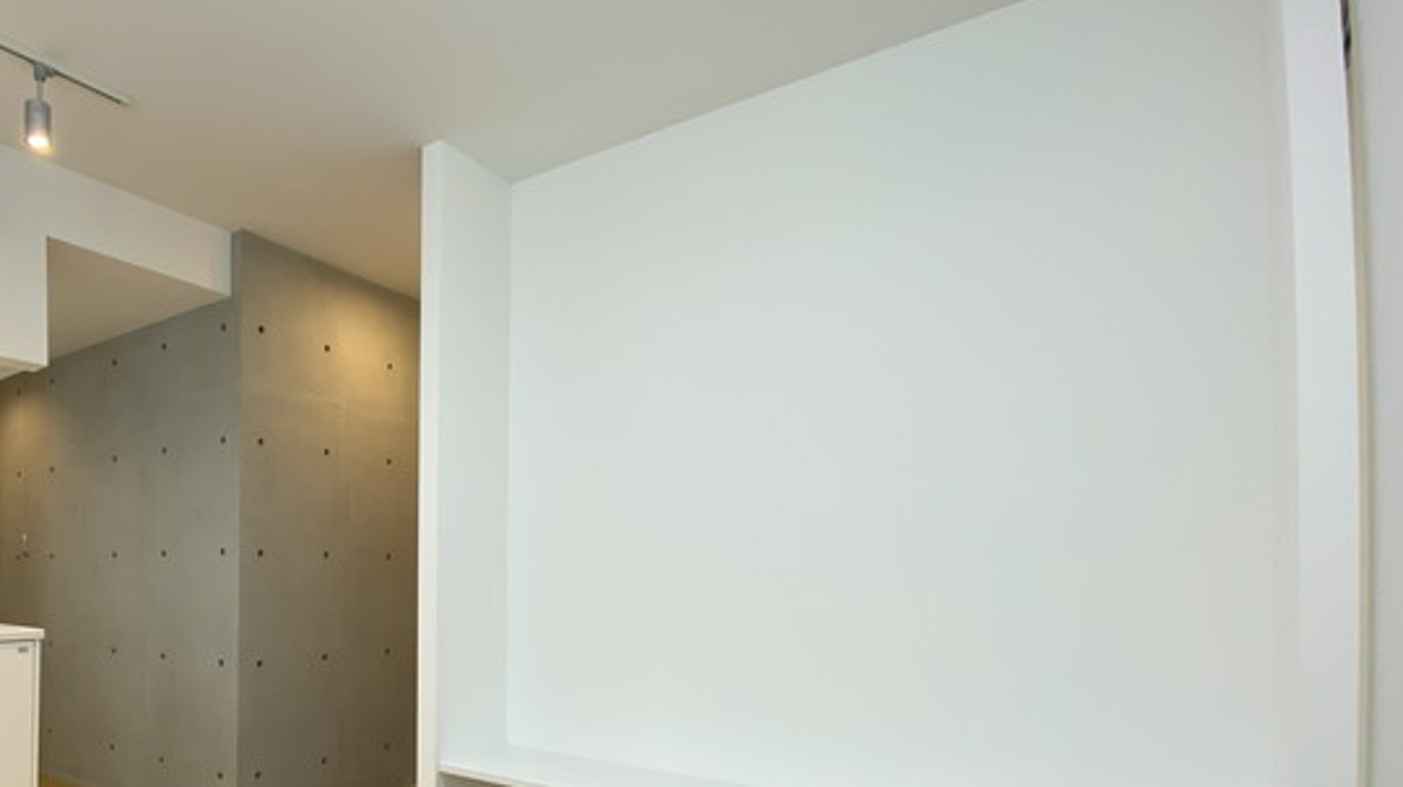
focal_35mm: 21
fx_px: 781
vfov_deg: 51.5
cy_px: 577
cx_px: 366
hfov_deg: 78.2
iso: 125
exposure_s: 1/100
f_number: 2.4
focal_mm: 1.54
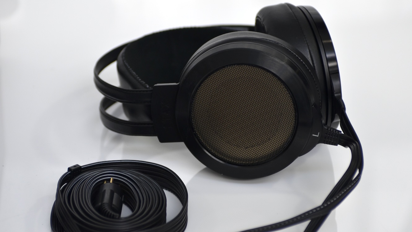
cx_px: 227
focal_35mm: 124
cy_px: 119
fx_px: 1355
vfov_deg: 9.8
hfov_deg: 17.3
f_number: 4
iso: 400
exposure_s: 1/250
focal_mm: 70
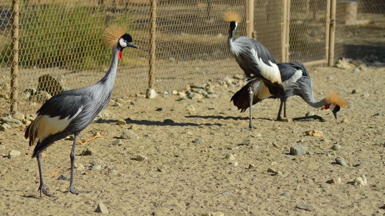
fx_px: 2246
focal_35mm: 220
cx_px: 193
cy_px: 103
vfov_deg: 5.5
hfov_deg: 9.8
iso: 280
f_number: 5.6
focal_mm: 140
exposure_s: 1/2000
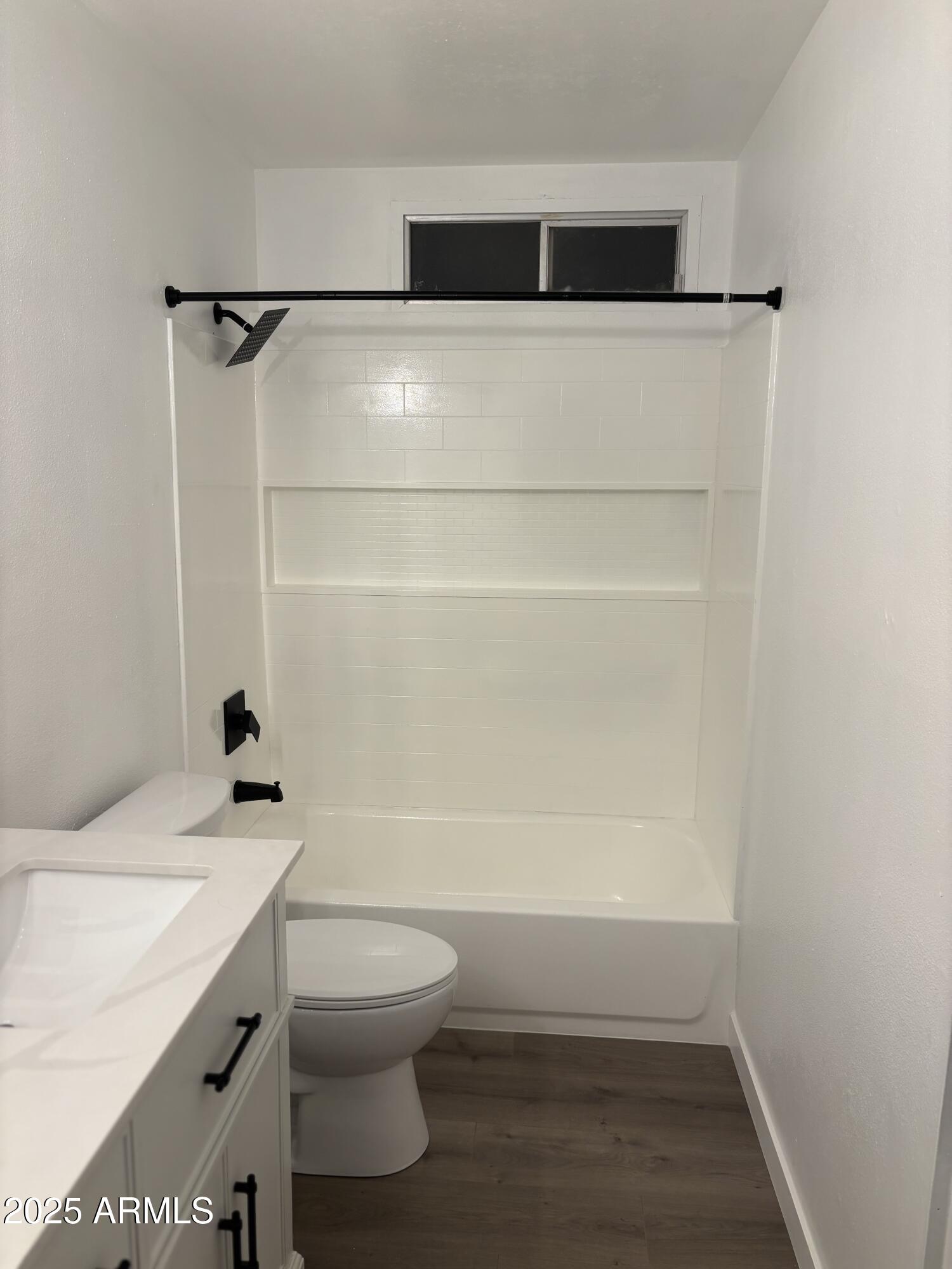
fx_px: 953
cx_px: 476
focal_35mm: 26
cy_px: 634
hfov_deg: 53.1
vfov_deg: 67.3
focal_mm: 5.96
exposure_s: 1/60
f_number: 1.6
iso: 64
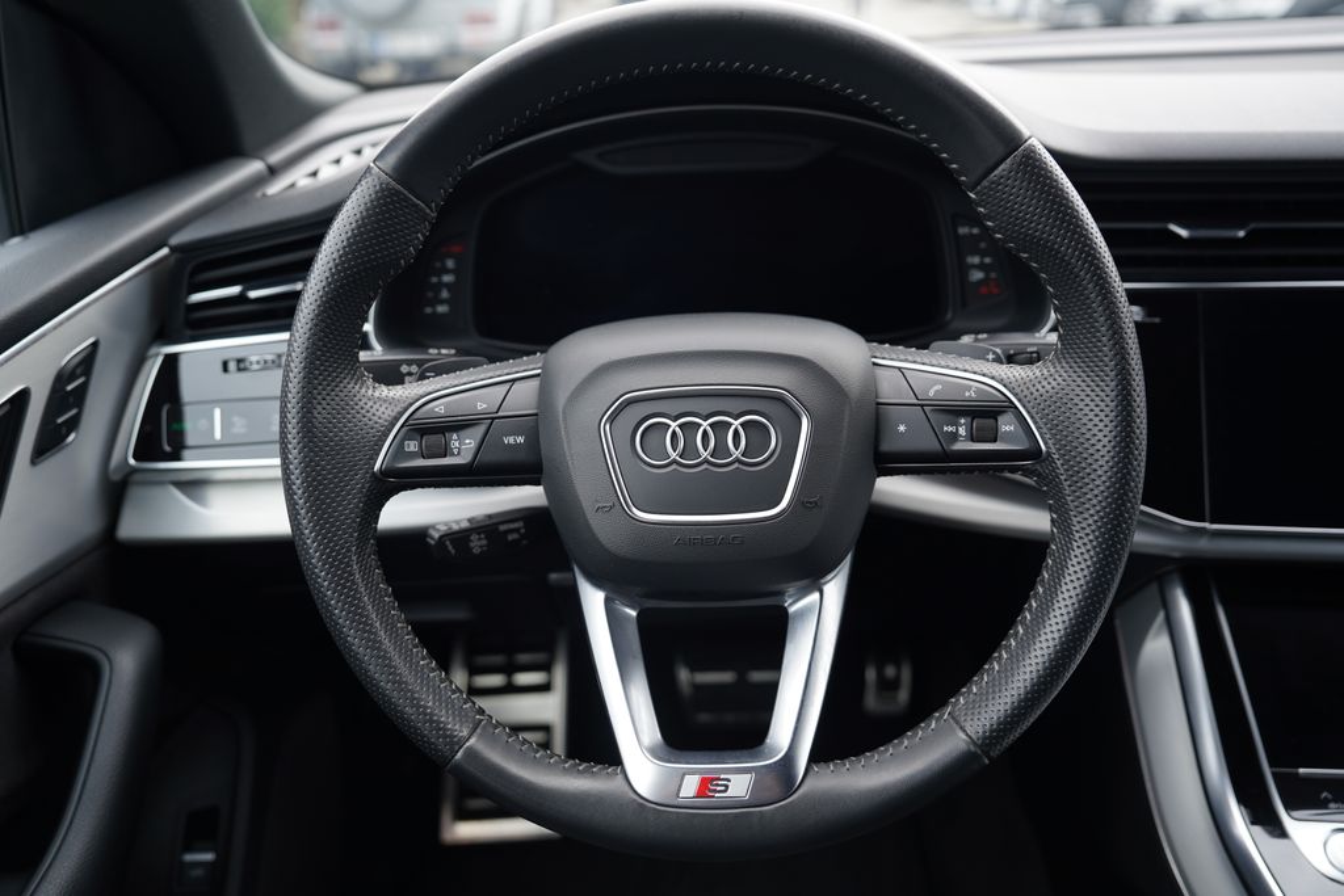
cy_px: 448
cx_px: 672
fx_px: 1083
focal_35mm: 29
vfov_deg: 45.0
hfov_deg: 63.7
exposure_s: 1/50
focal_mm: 29
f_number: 3.5
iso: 100
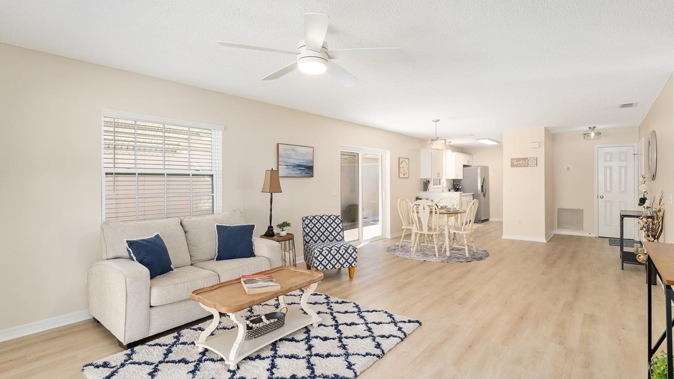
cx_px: 336
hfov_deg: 92.7
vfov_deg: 61.0
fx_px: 322
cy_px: 181
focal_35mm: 18
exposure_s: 1/40
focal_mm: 14
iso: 400
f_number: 8
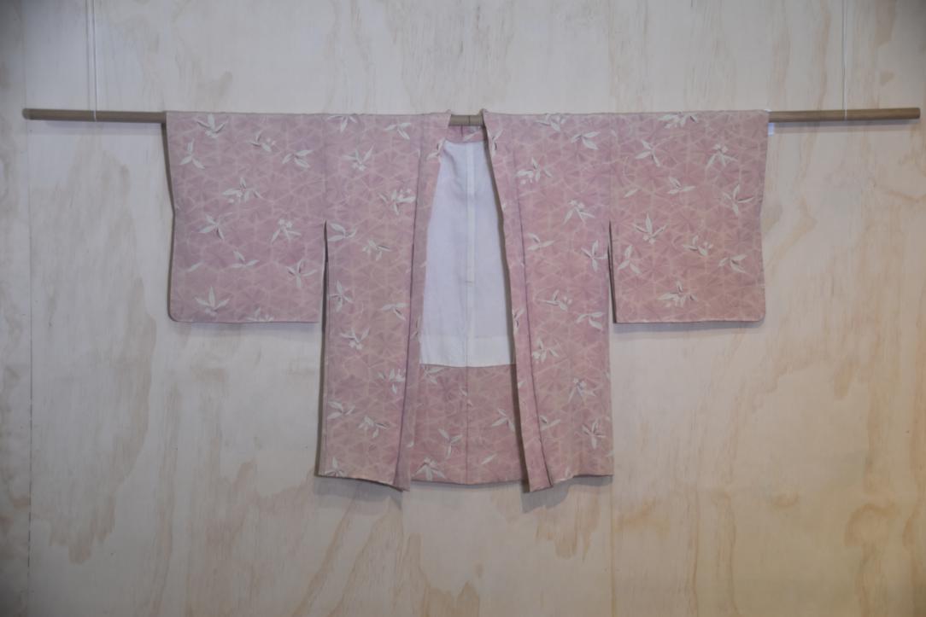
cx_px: 463
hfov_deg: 30.5
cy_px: 308
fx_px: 1698
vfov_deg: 20.6
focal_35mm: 66
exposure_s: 1/60
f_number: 4.5
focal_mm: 44
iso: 500
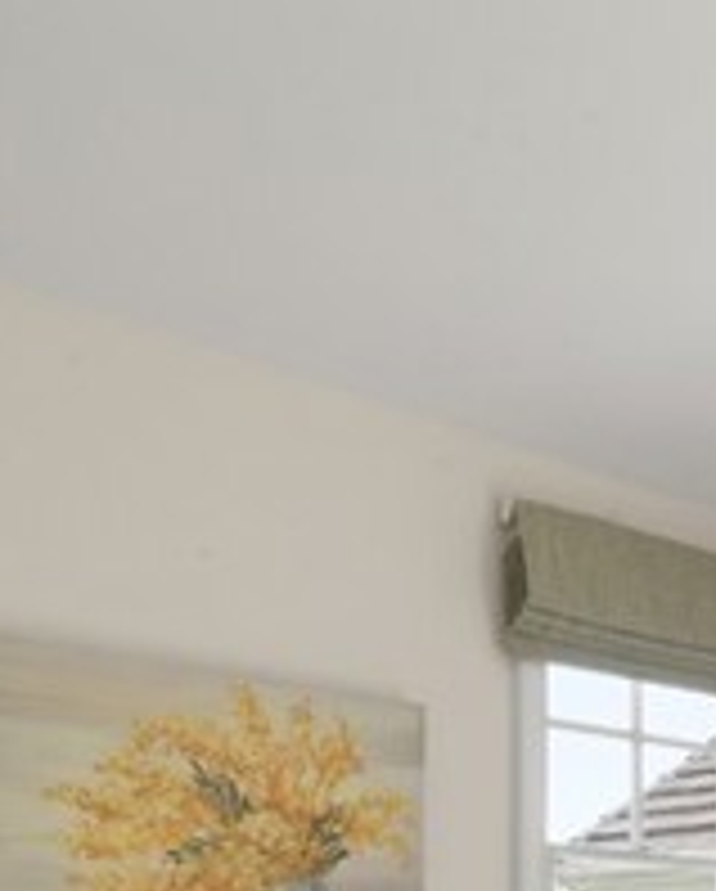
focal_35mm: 63
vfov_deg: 27.0
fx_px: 1665
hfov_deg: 21.1
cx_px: 1031
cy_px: 1028
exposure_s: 1/8
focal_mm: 13
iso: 640
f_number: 22
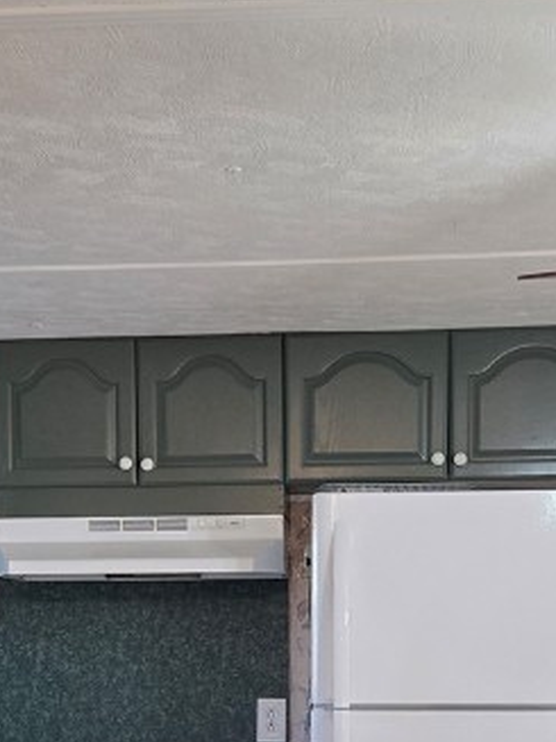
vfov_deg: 25.9
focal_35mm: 72
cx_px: 231
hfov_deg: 20.4
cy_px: 713
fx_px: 1543
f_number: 1.8
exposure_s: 1/120
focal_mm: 5.4
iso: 125
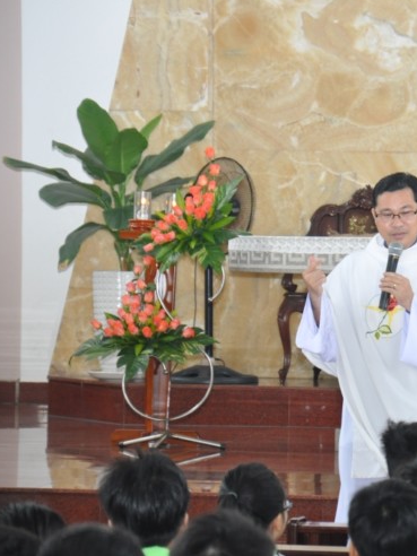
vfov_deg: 8.7
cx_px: 409
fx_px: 3674
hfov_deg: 6.5
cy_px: 278
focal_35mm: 229
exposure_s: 1/60
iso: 1600
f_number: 7.1
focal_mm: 105
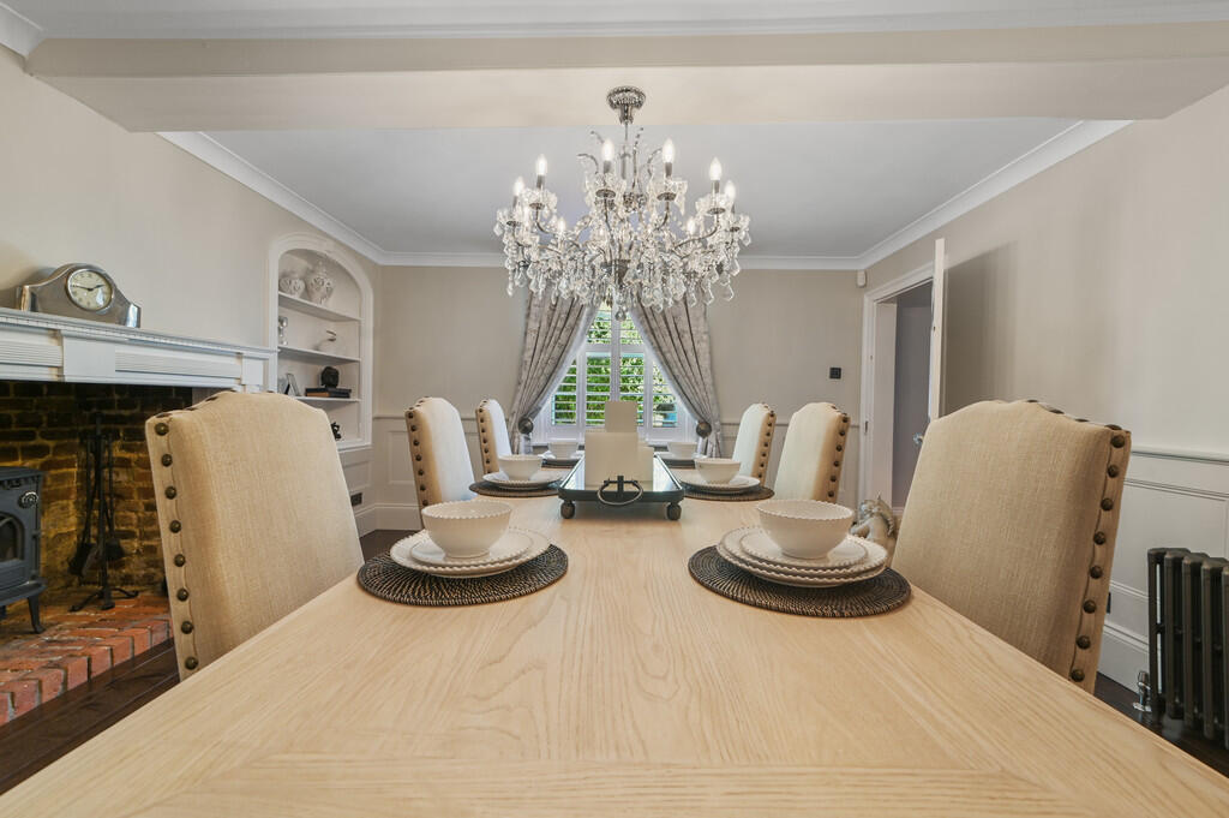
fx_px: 478
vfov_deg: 81.1
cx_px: 614
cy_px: 409
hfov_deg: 104.3
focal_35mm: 14
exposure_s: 1
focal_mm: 14
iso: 400
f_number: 8
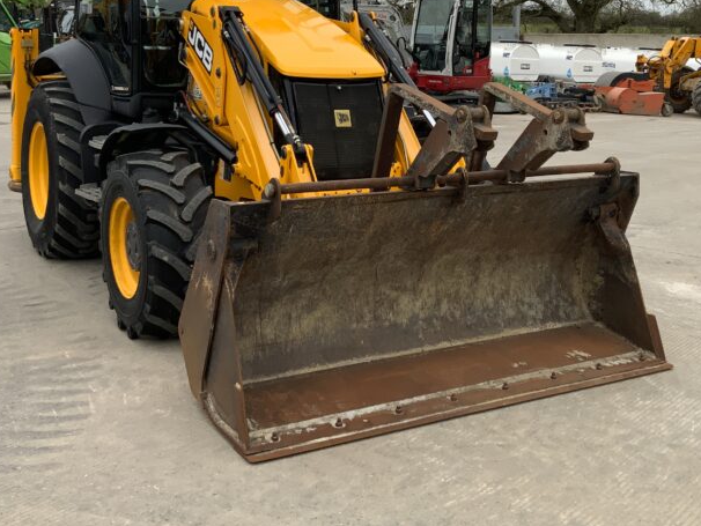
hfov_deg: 38.8
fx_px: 993
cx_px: 409
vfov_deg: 29.3
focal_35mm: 49
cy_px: 142
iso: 16
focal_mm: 3
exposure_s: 1/303
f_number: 1.8
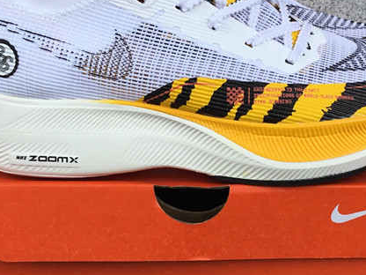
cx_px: 195
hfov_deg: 29.0
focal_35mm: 67
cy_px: 144
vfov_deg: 21.9
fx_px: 708
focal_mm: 3.3
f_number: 2.4
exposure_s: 1/384
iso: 25
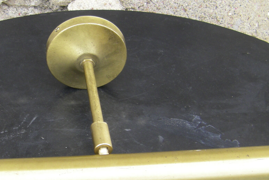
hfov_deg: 24.4
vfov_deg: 16.4
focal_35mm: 83
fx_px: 620
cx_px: 92
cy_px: 103
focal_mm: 6.3
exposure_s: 1/80
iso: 64
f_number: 3.5
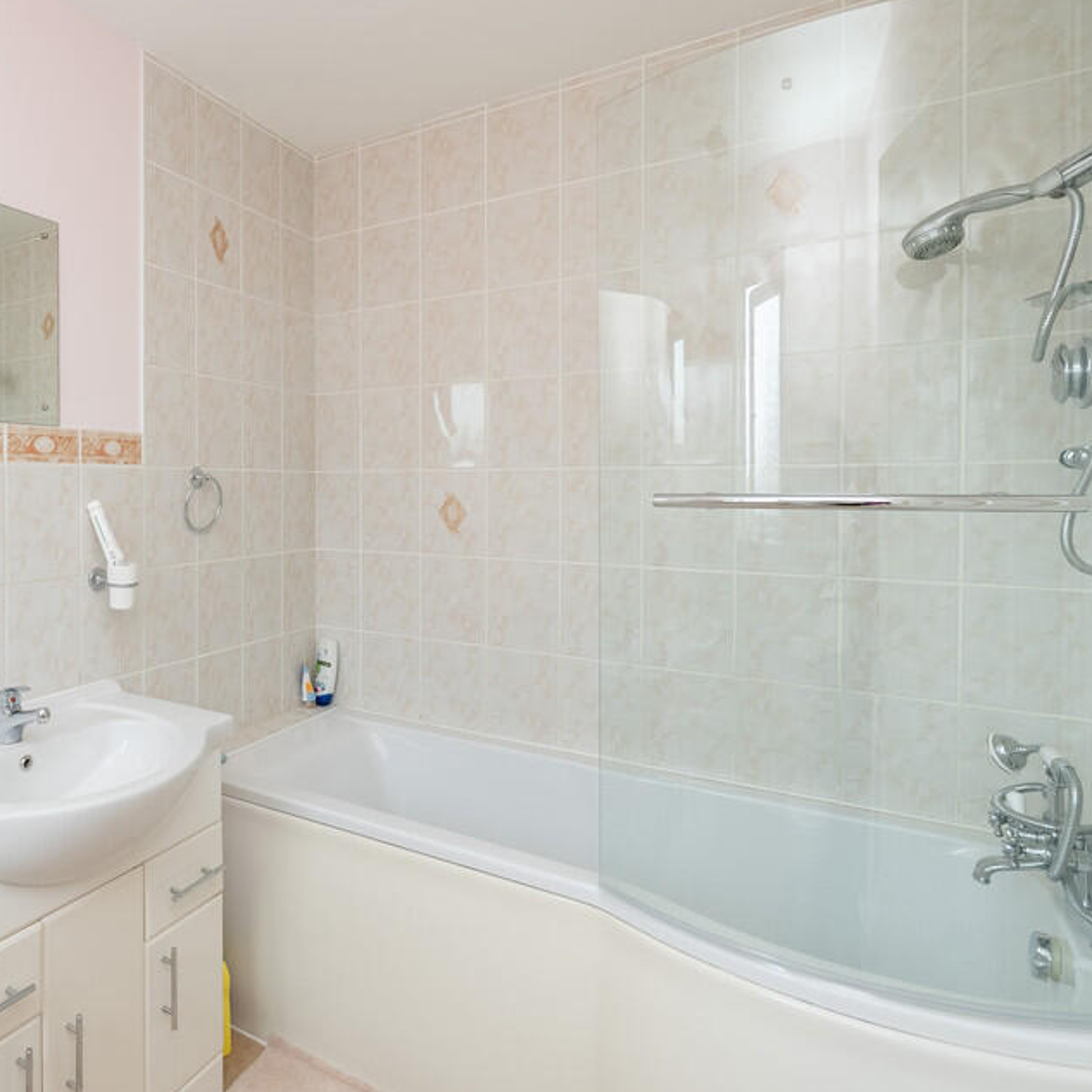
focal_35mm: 22
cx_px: 240
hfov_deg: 64.3
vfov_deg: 69.6
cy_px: 543
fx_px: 785
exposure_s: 1/25
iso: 1000
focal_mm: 16
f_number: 7.1
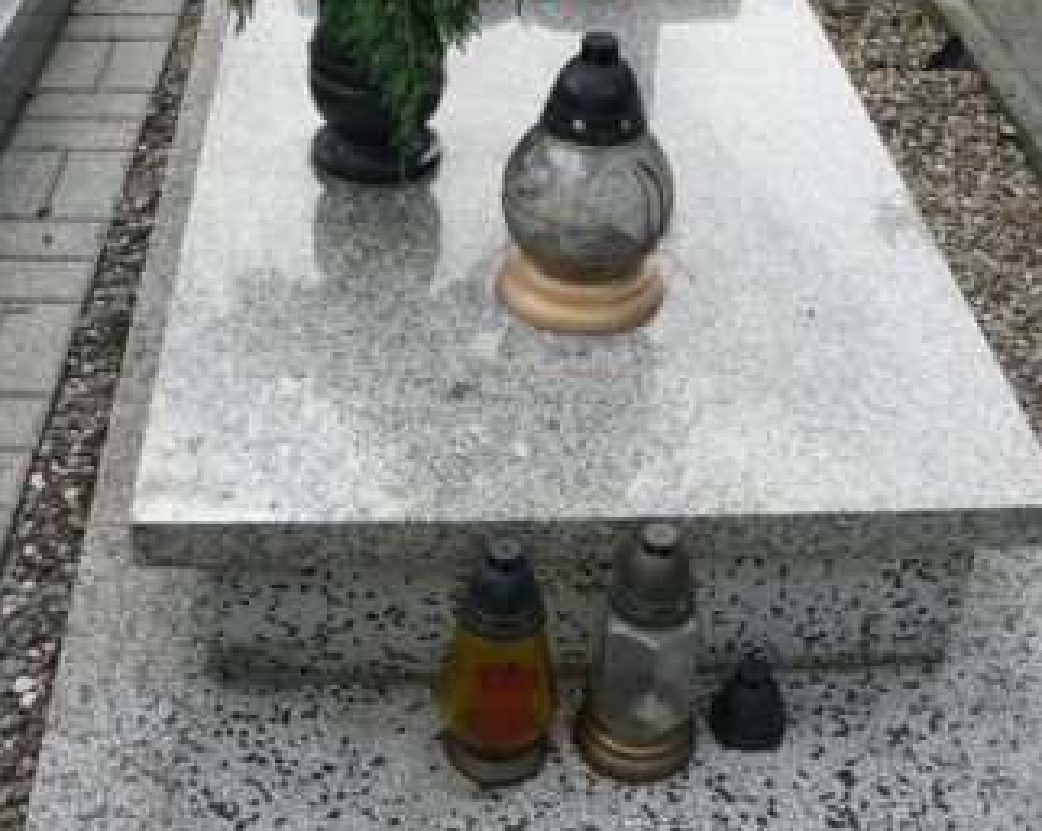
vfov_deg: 29.4
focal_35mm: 51
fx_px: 1571
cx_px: 547
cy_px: 275
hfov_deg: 36.7
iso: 100
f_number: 5.6
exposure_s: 1/250
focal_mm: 7.4
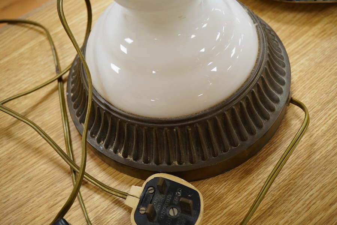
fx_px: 421
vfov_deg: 29.9
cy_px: 112
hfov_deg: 43.6
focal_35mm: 45
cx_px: 168
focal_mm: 30
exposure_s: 1/125
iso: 1250
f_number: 6.3
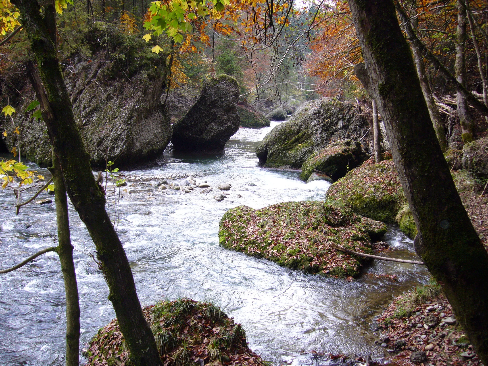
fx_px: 493
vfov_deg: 40.7
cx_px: 244
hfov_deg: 52.6
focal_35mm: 35
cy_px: 183
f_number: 2.8
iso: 100
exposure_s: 1/60
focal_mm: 5.8
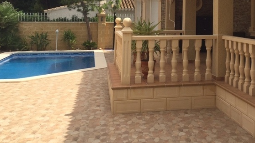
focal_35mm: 51
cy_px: -1
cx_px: 192
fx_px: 345
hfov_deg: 39.5
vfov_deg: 22.6
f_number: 2.2
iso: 32
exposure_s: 1/2639
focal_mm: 4.15
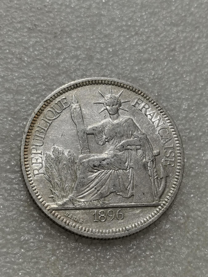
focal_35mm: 73
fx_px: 585
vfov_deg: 26.7
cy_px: 138
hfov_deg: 20.2
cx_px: 104
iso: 50
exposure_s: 1/166
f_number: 1.8
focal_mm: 5.58
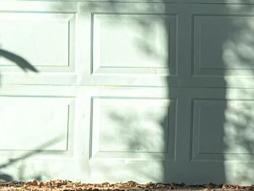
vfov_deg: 5.2
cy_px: -101
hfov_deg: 6.6
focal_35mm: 286
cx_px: 586
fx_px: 2100
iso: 80
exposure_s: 1/694
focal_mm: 6.86
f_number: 1.78
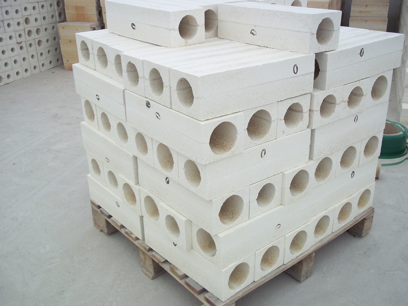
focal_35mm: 36
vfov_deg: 39.7
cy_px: 153
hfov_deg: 51.4
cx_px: 204
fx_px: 424
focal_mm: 6.5
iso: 80
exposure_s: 1/60
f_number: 3.1
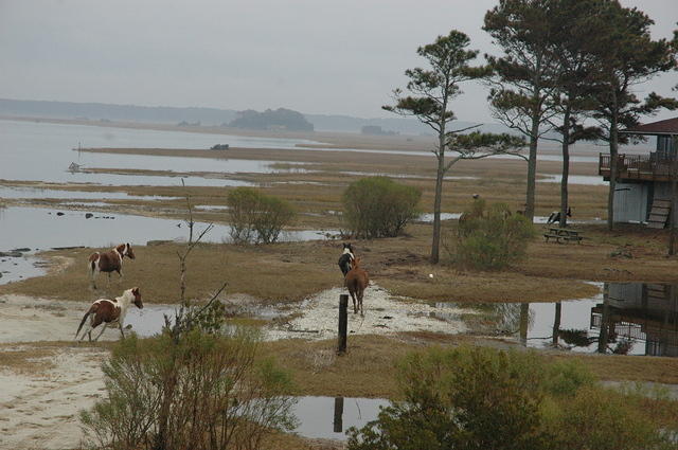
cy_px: 225
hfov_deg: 19.5
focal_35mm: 105
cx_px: 339
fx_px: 1975
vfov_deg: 13.0
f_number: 8
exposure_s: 1/250
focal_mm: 70
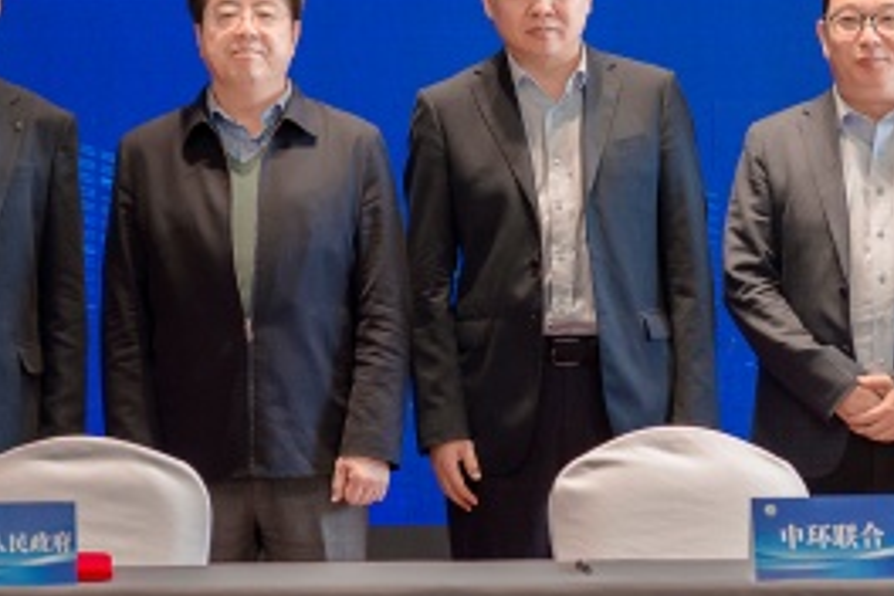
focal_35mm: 147
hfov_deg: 13.9
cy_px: 205
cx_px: 322
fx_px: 3650
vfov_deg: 9.3
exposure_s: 1/125
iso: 640
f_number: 2.8
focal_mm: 48
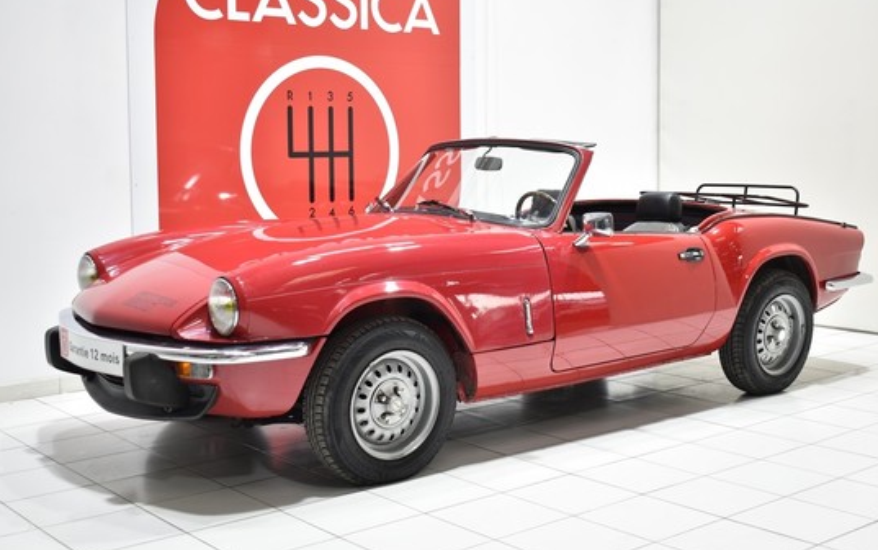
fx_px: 1161
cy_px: 256
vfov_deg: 26.6
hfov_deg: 41.4
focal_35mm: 49
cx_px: 443
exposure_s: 1/13
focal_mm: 31
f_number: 4.2
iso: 100
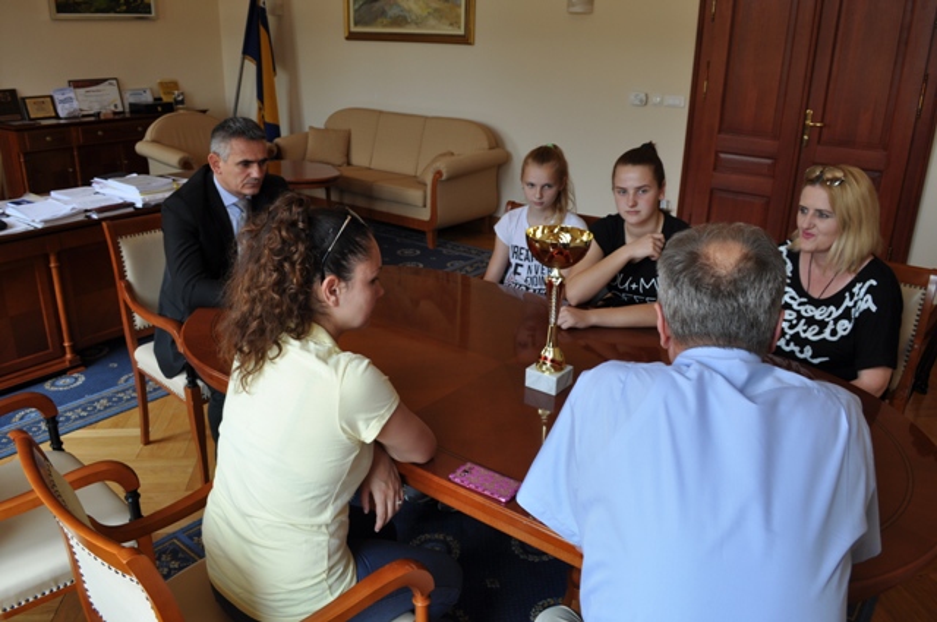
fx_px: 702
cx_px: 468
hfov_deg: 67.4
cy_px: 311
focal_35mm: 27
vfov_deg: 47.8
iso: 200
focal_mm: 18
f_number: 6.3
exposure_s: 1/50
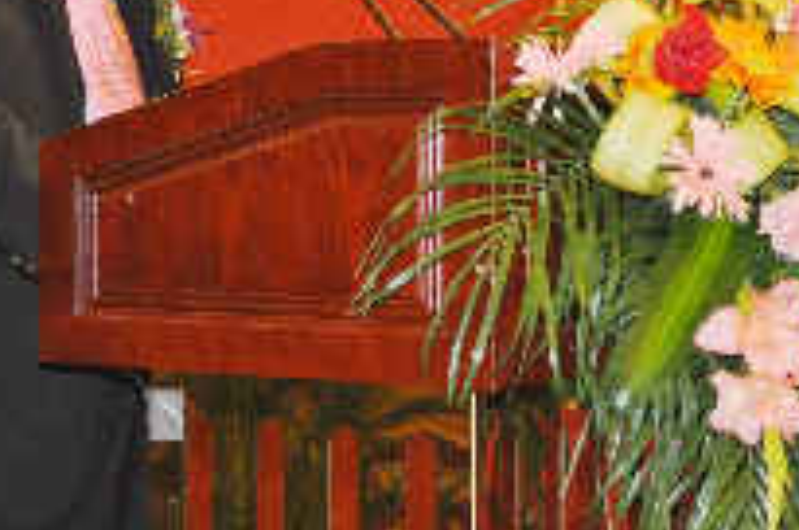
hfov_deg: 17.8
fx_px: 2550
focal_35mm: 115
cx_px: 511
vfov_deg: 11.8
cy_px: 25
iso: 800
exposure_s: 1/60
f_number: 5
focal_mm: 35
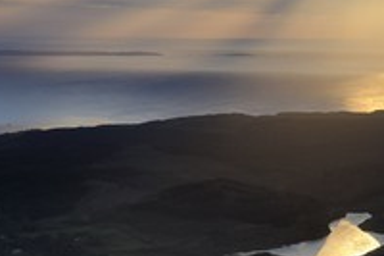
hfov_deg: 14.0
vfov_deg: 9.3
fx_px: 1567
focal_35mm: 147
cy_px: 46
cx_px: 146
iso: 400
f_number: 6.3
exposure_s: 1/800
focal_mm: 70
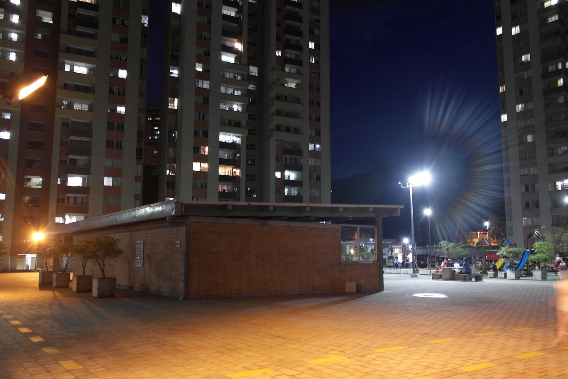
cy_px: 190
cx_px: 284
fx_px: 473
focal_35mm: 30
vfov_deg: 43.6
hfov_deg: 61.9
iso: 400
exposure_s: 1/2
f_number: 3.5
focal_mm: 20
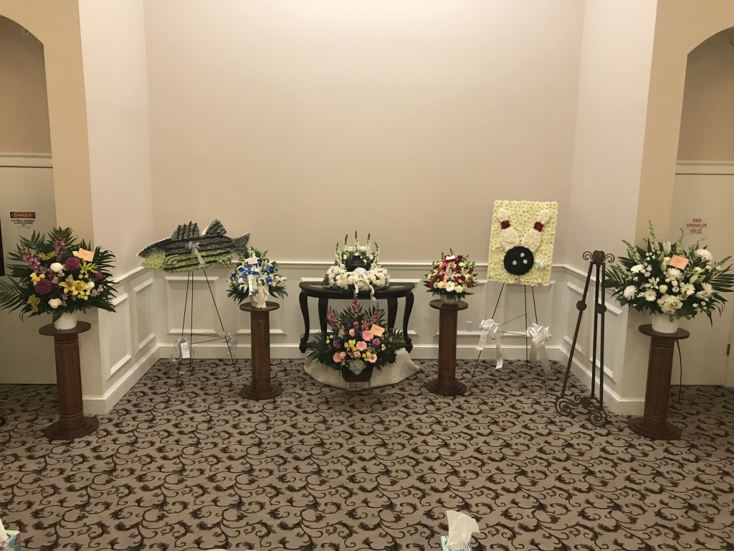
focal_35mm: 28
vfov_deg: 49.7
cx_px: 367
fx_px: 594
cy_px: 276
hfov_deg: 63.4
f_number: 1.8
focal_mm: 3.99
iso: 64
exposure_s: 1/15
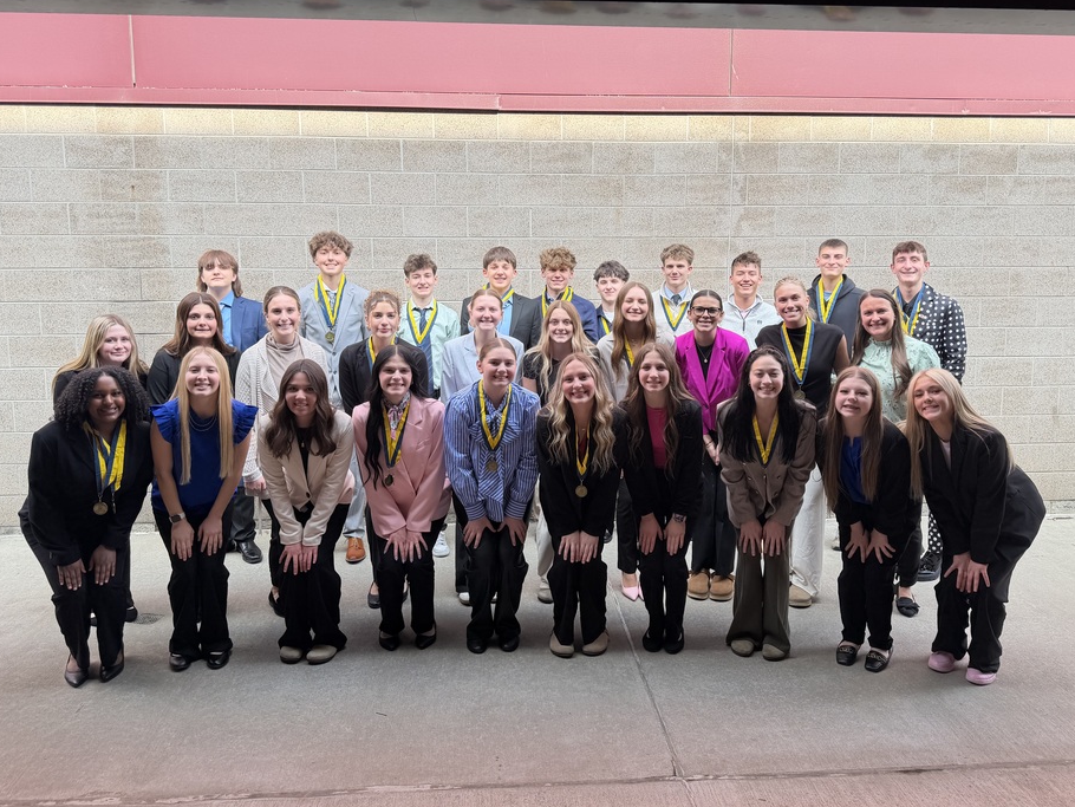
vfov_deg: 51.3
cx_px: 552
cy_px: 363
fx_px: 839
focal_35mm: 27
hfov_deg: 65.3
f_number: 1.78
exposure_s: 1/735
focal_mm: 6.76
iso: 80
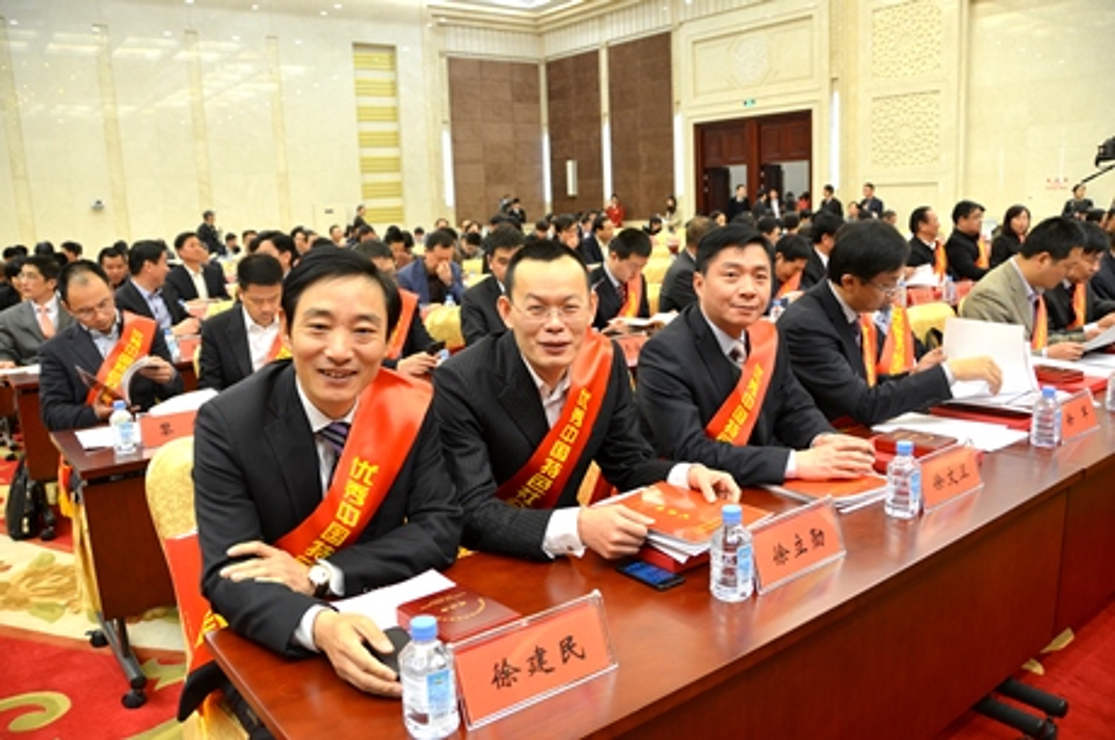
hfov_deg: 67.5
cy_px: 370
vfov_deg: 47.8
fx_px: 835
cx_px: 558
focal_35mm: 27
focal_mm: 18
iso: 400
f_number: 3.5
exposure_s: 1/50
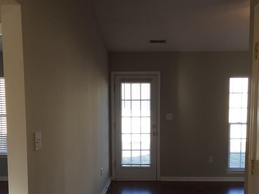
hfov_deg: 41.2
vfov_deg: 30.9
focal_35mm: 46
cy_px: 146
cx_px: 146
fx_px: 344
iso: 40
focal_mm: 4.15
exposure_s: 1/120
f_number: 2.2
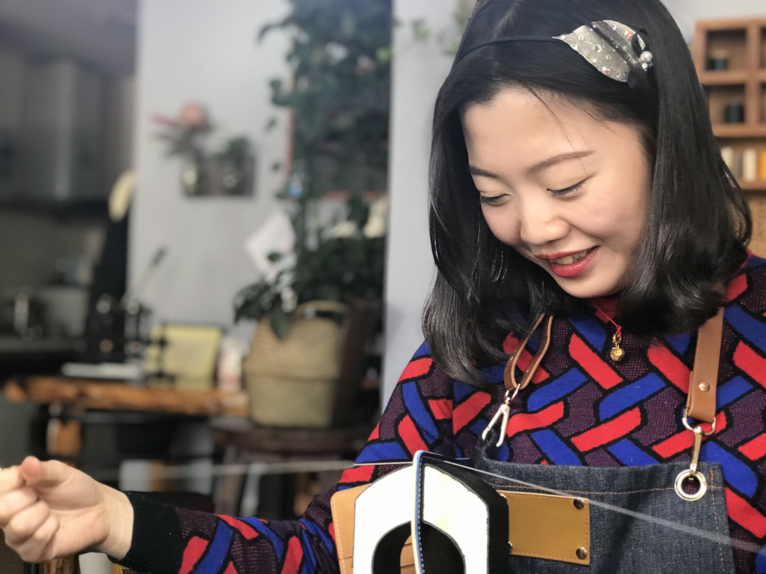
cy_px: 287
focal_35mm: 57
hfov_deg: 33.8
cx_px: 383
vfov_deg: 25.7
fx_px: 1261
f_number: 2.8
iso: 80
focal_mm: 6.6
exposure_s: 1/50
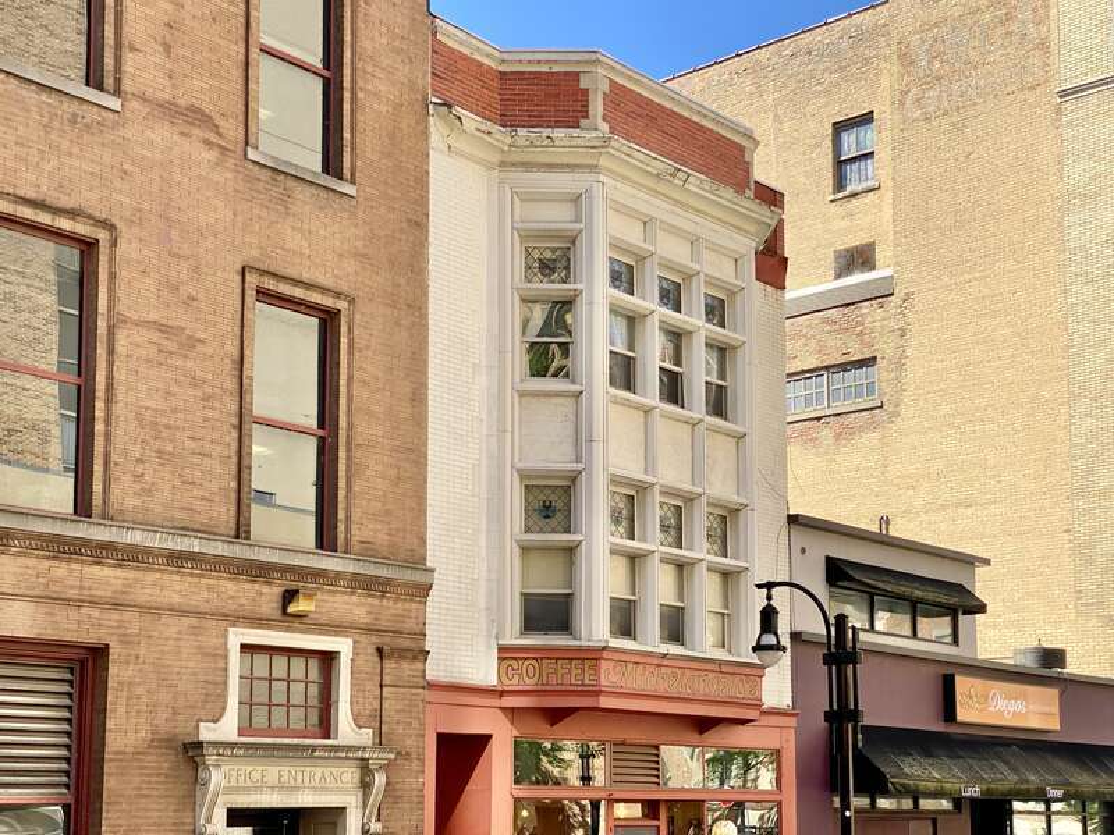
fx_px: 1673
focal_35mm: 52
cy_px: 418
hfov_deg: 36.8
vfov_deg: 28.0
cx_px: 557
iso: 20
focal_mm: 6
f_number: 2
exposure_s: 1/615
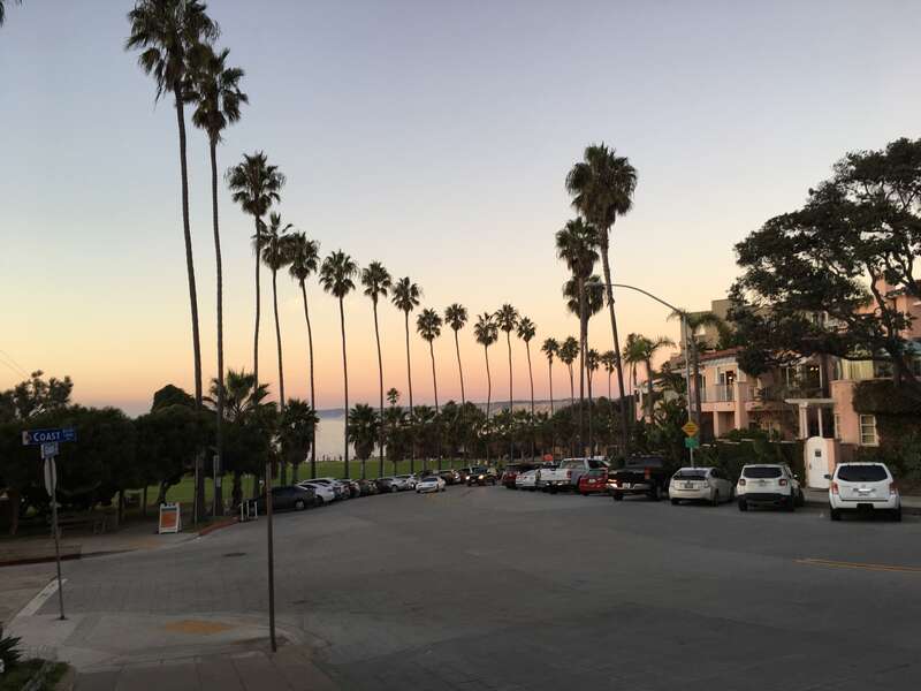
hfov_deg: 61.7
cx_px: 460
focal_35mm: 29
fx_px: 772
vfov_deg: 48.2
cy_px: 346
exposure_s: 1/60
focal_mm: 4.15
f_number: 2.2
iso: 25
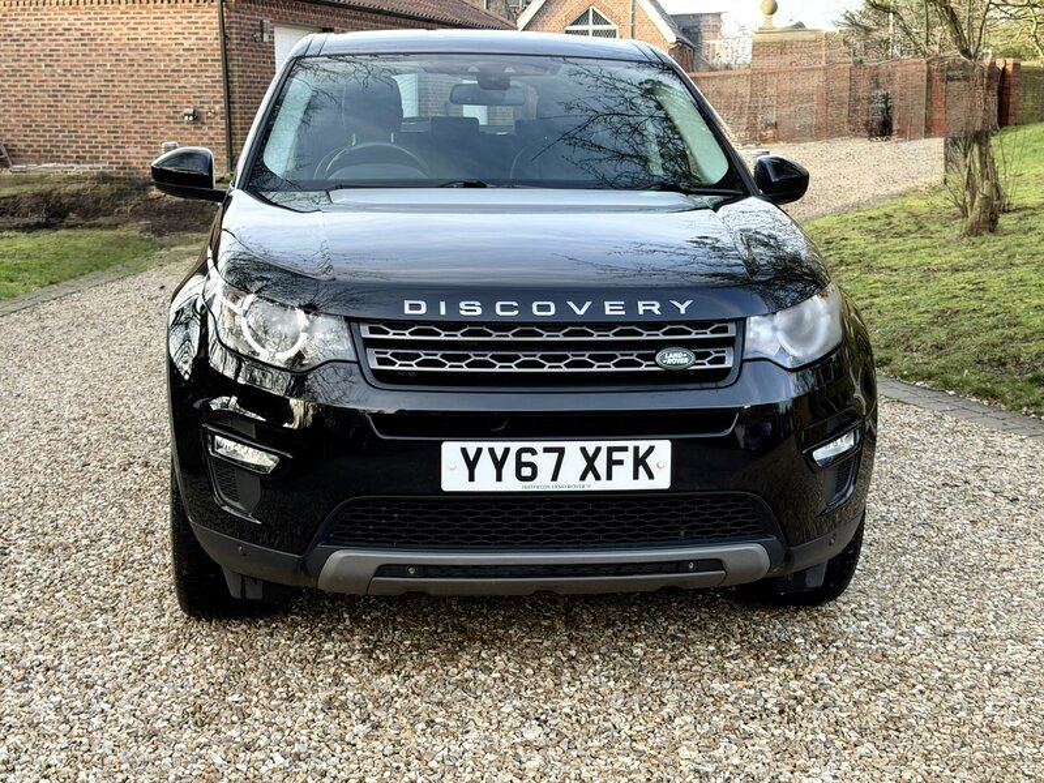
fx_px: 1448
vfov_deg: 30.3
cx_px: 522
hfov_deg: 39.7
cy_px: 392
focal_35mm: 48
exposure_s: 1/145
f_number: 1.78
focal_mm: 6.76
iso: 64
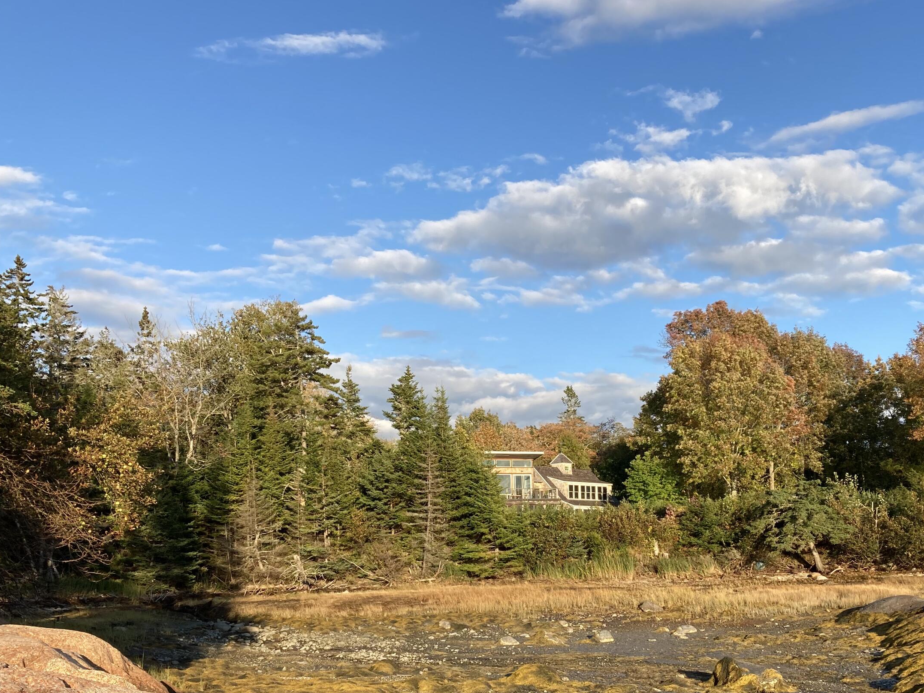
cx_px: 524
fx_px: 1041
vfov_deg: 36.5
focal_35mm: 39
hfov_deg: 47.7
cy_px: 448
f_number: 1.8
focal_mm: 3.99
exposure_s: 1/1021
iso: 20
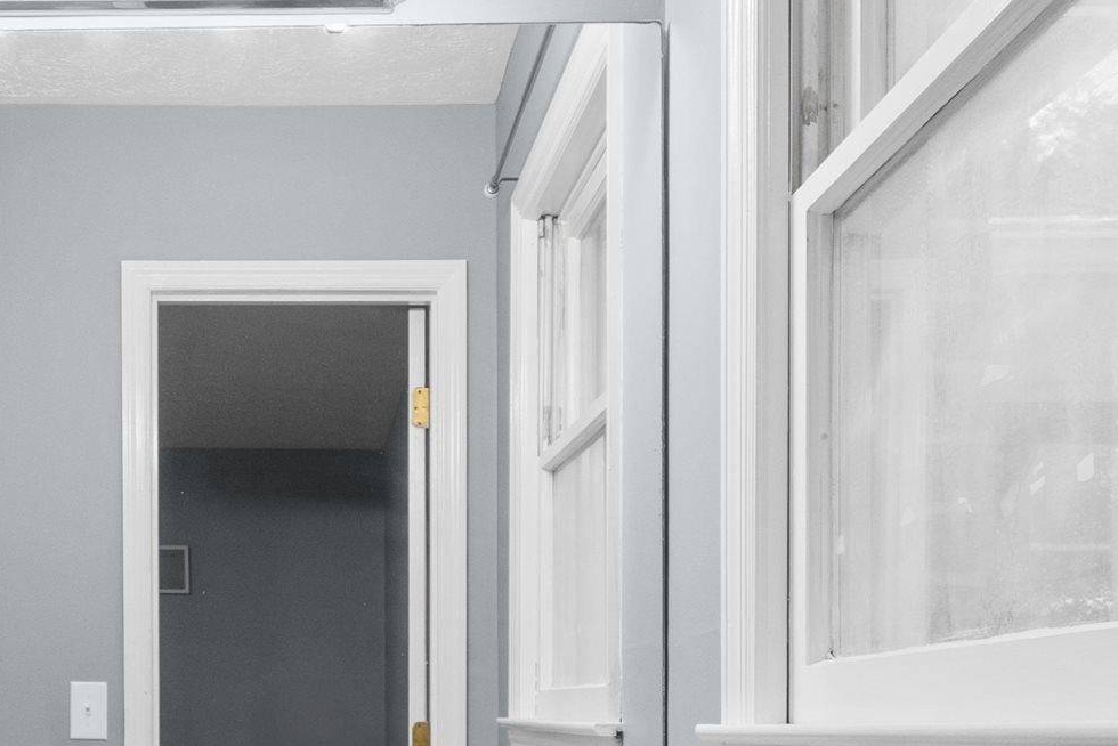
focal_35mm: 47
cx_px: 244
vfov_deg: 27.3
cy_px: 720
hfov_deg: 40.4
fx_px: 1460
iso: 100
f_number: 4.5
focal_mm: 10
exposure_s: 1/1.25
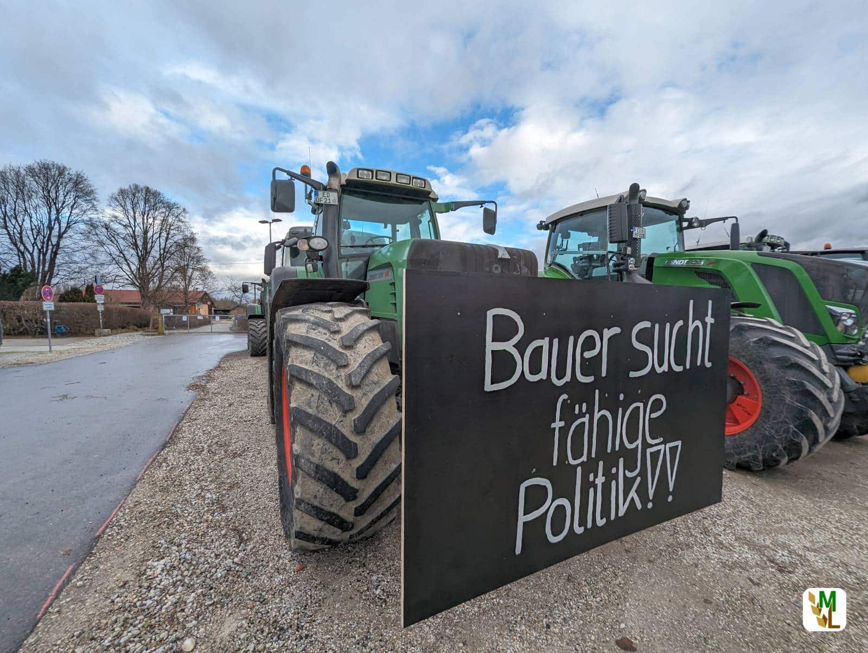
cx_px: 434
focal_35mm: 13
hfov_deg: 106.1
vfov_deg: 90.1
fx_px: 326
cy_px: 326
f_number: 2.2
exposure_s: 1/528
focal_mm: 1.95
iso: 45
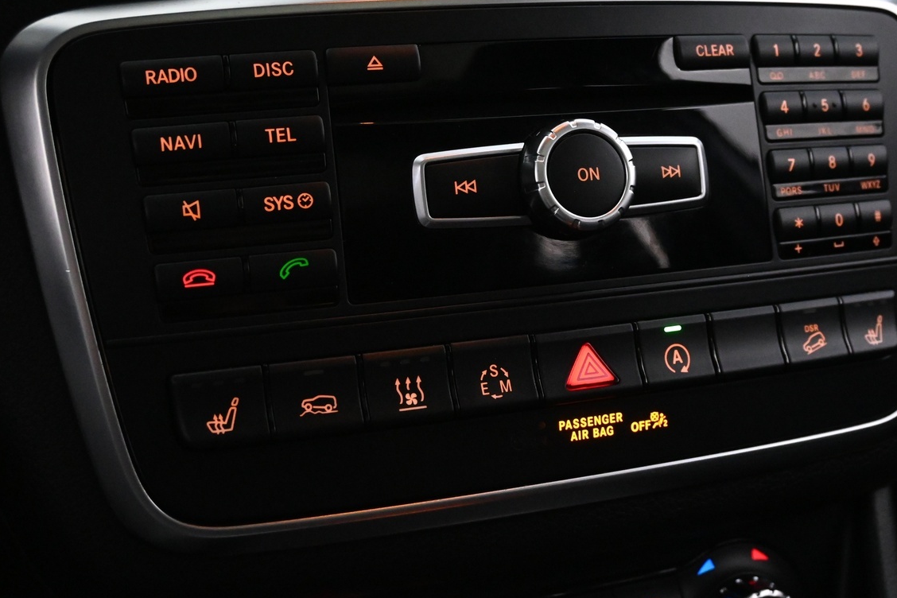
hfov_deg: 35.6
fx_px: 1395
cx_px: 518
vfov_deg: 24.1
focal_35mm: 56
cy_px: 205
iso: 4500
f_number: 4.5
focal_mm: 26
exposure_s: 1/40
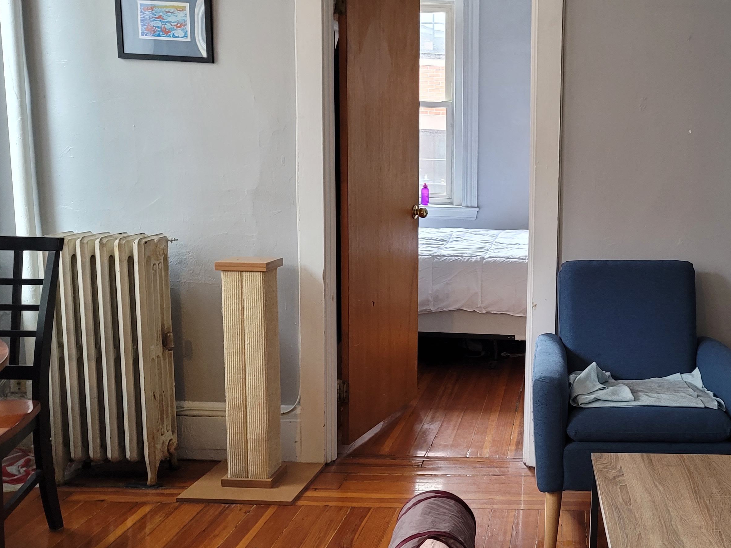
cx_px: 571
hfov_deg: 43.0
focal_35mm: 42
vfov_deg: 34.3
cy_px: 288
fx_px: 887
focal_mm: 7
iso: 400
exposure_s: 1/40
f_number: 1.8
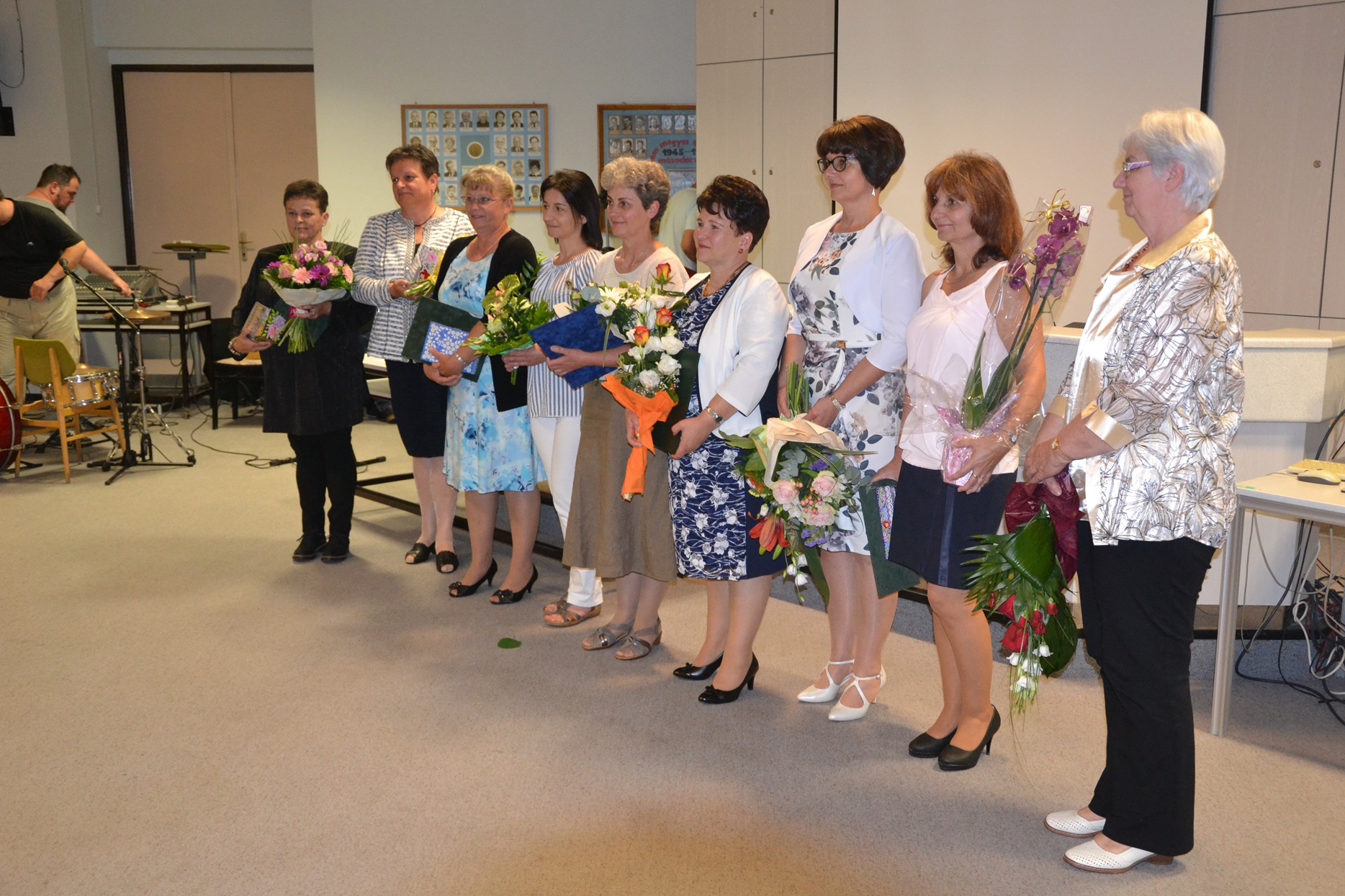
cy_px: 437
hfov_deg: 51.9
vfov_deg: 35.9
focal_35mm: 37
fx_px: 1382
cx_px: 683
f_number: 3.8
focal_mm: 24
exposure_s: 1/60
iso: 1800
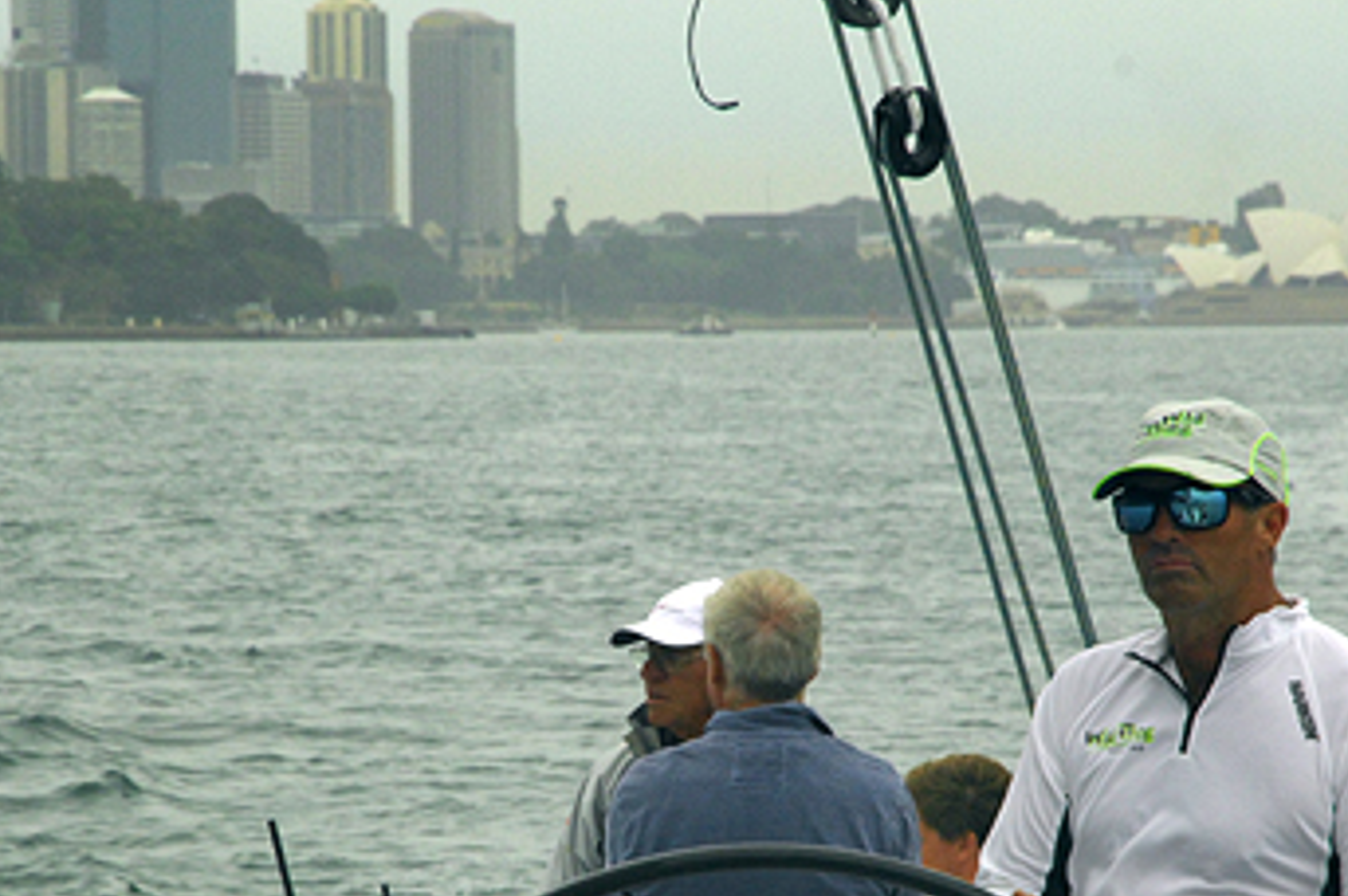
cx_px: 605
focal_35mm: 223
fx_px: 8337
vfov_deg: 6.1
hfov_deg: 9.2
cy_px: 729
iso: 400
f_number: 9
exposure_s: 1/500
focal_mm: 85
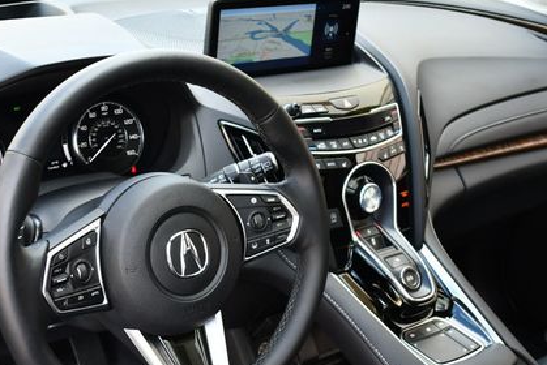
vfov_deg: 24.6
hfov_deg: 36.1
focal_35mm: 55
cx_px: 214
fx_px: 836
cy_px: 215
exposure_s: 1/250
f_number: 3.5
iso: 500
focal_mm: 18
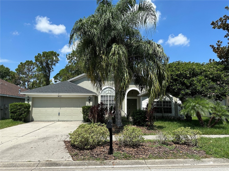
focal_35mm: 24
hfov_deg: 71.6
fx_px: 159
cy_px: 86
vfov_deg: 56.8
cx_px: 114
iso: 80
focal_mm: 6.86
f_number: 1.78
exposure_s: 1/4016
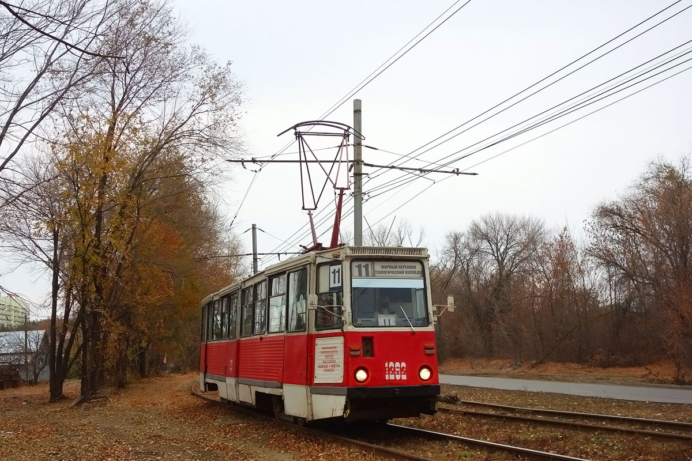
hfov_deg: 47.4
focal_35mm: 41
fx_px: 788
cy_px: 230
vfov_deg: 32.6
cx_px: 346
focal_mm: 15.28
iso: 125
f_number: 2.8
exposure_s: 1/500
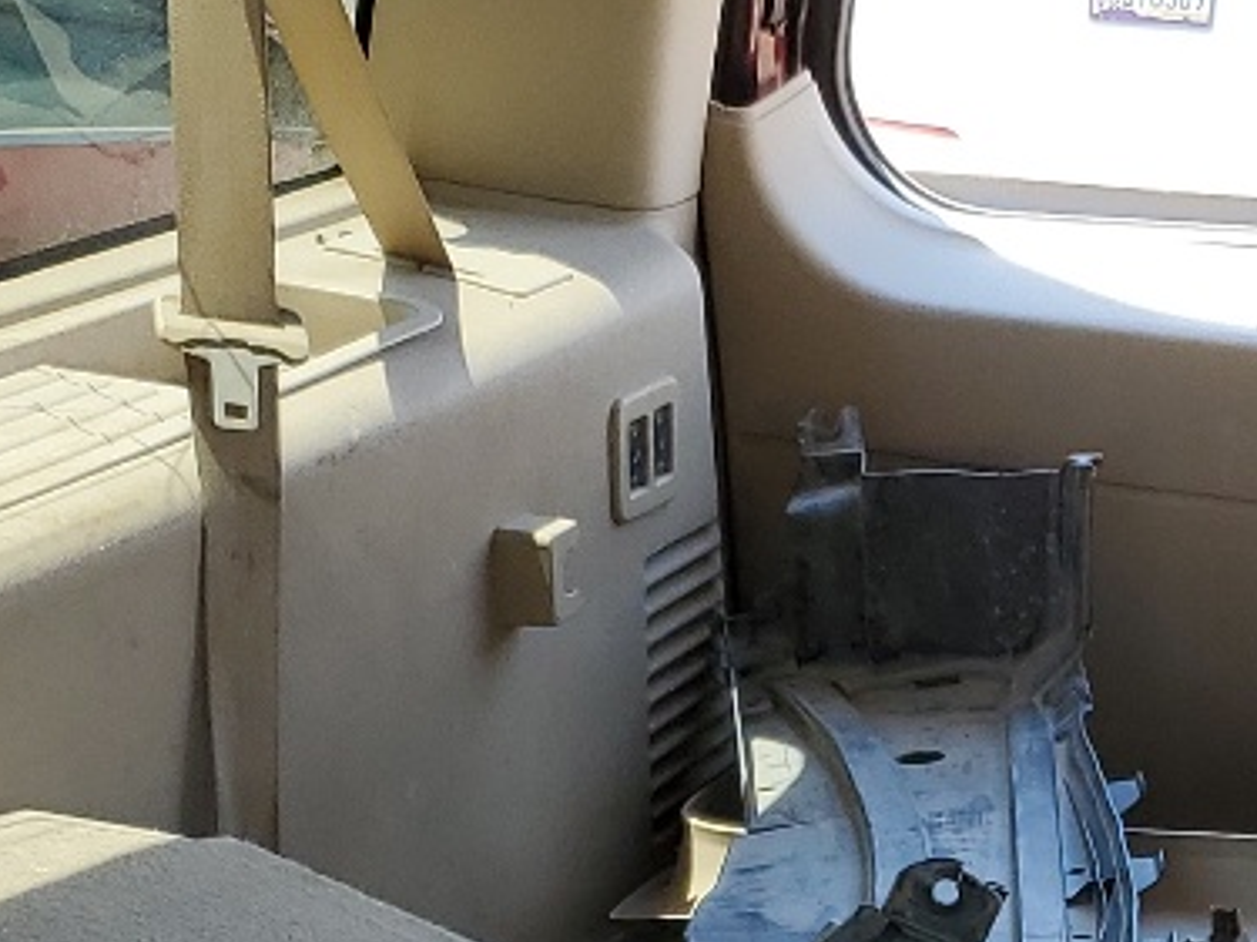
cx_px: 1156
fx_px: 4029
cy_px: 1254
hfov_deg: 17.4
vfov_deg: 12.9
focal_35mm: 111
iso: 50
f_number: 1.5
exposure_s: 1/357
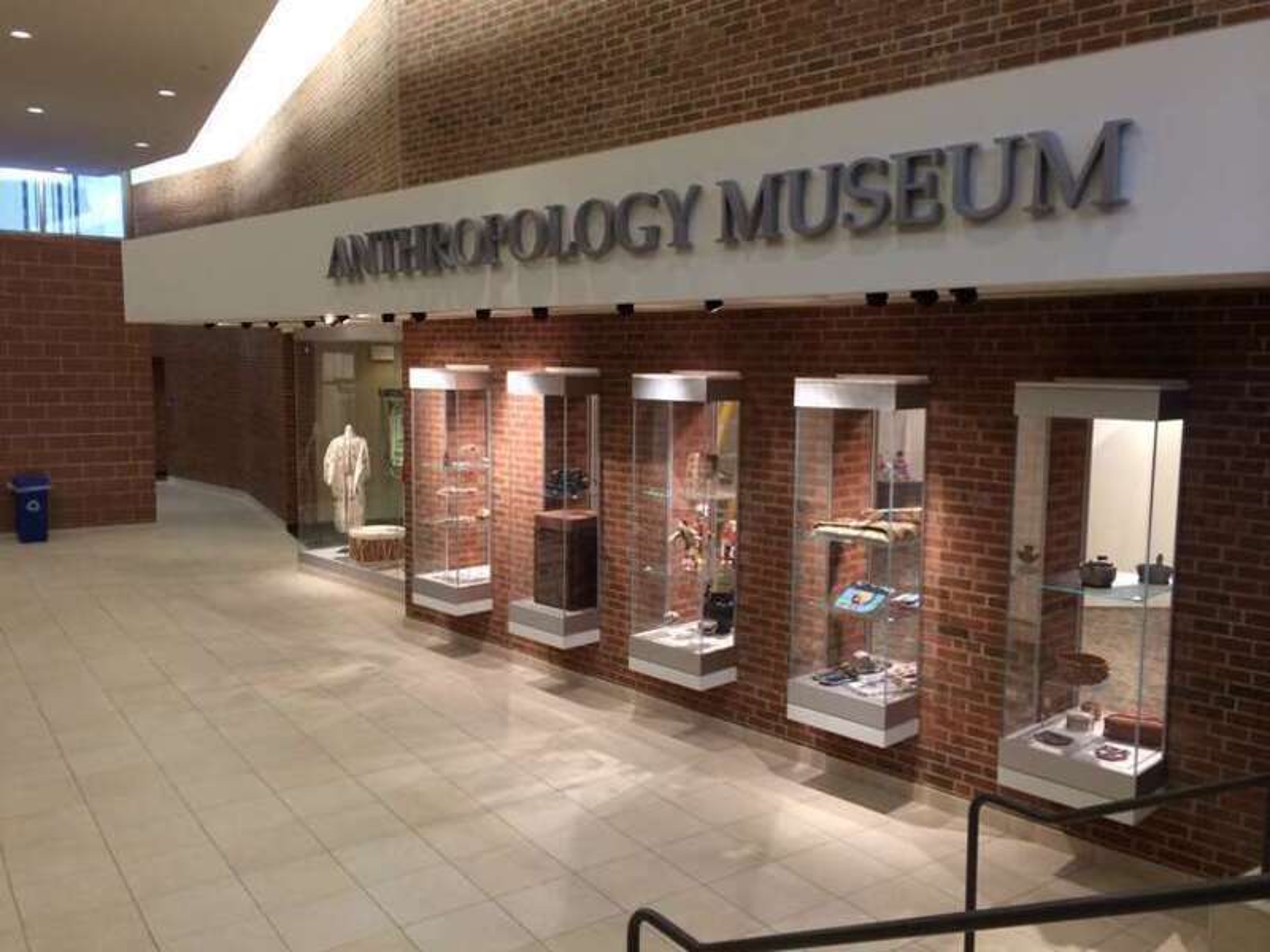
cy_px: 476
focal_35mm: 30
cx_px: 635
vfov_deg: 46.8
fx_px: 1101
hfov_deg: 60.0
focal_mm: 4.12
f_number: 2.2
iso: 125
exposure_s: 1/30
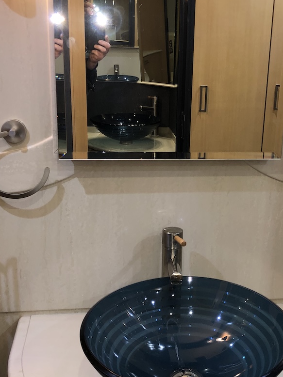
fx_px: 524
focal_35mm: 48
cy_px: 194
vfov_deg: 39.7
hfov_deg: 30.1
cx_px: 177
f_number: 1.8
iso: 40
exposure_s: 1/15
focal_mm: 4
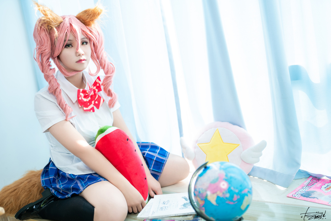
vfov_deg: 33.4
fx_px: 368
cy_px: 110
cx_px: 166
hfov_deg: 48.5
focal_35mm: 40
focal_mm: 40
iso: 100
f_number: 1.4
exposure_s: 1/200
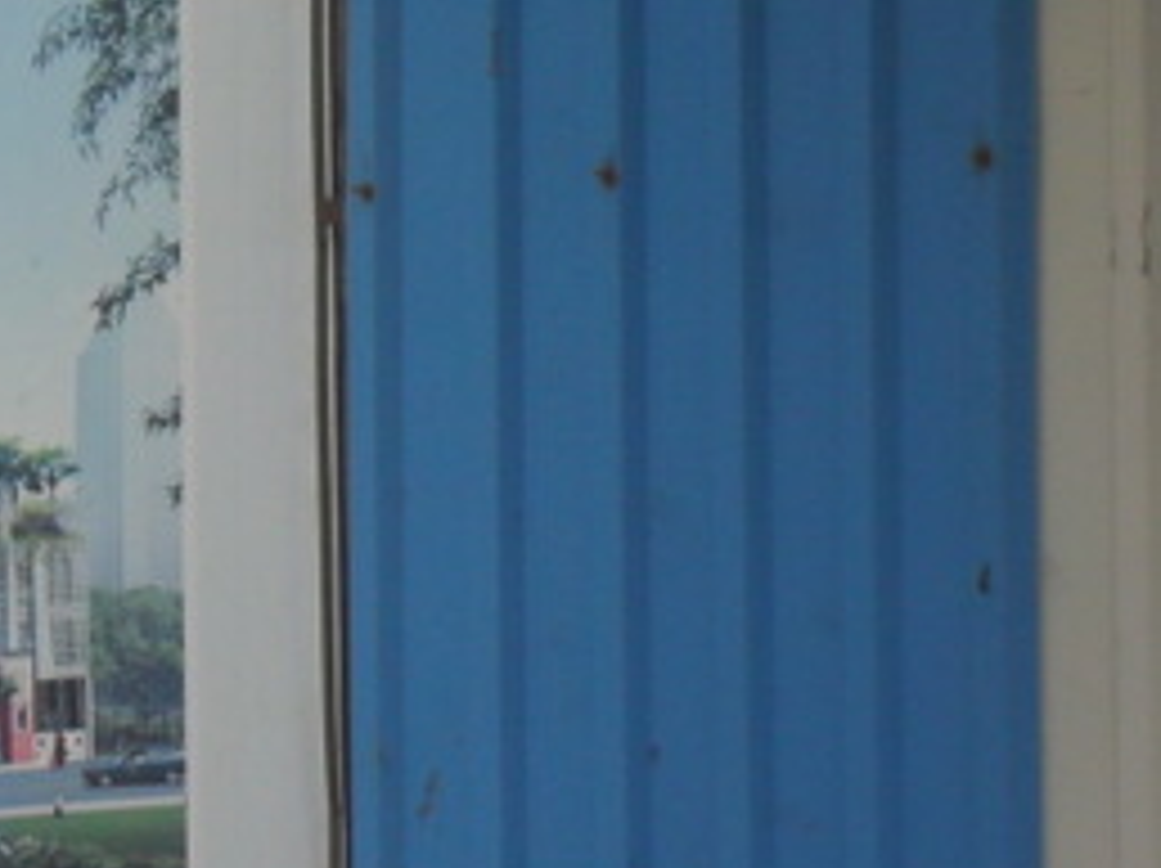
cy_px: 52
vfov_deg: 4.5
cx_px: -567
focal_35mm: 327
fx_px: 10957
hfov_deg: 6.0
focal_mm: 19.6
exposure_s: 1/350
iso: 100
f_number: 5
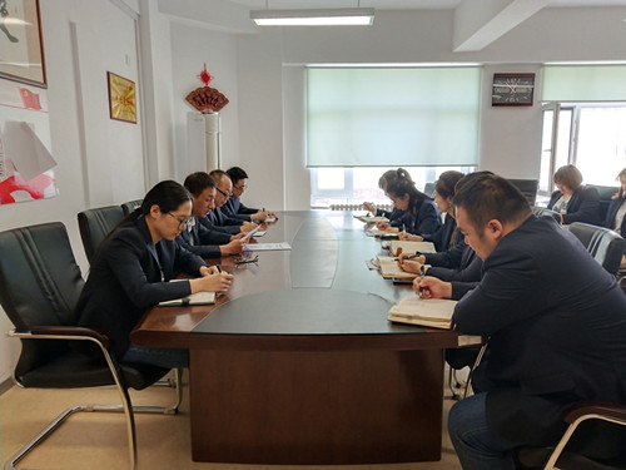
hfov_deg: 60.0
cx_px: 313
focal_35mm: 30
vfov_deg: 46.8
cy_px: 235
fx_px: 543
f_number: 1.8
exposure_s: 1/100
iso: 284
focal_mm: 3.95
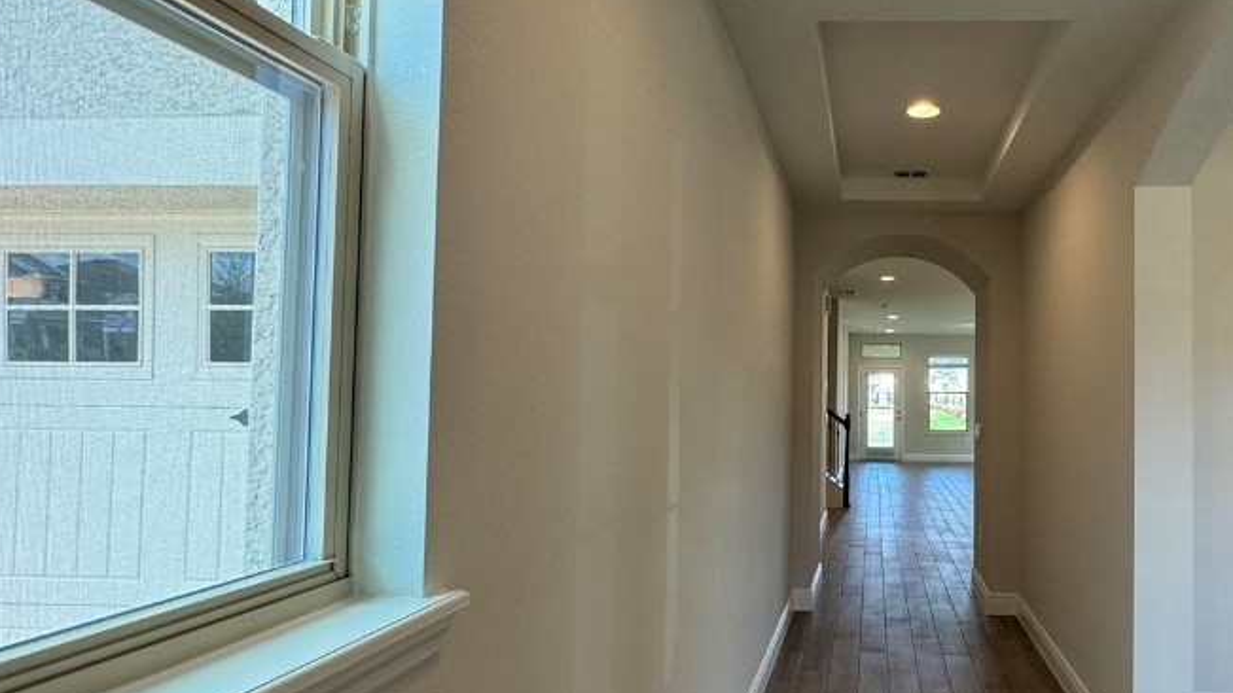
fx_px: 785
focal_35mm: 24
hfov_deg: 73.4
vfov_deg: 47.6
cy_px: 371
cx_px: 849
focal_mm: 2.22
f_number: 2.2
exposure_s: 1/120
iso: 125
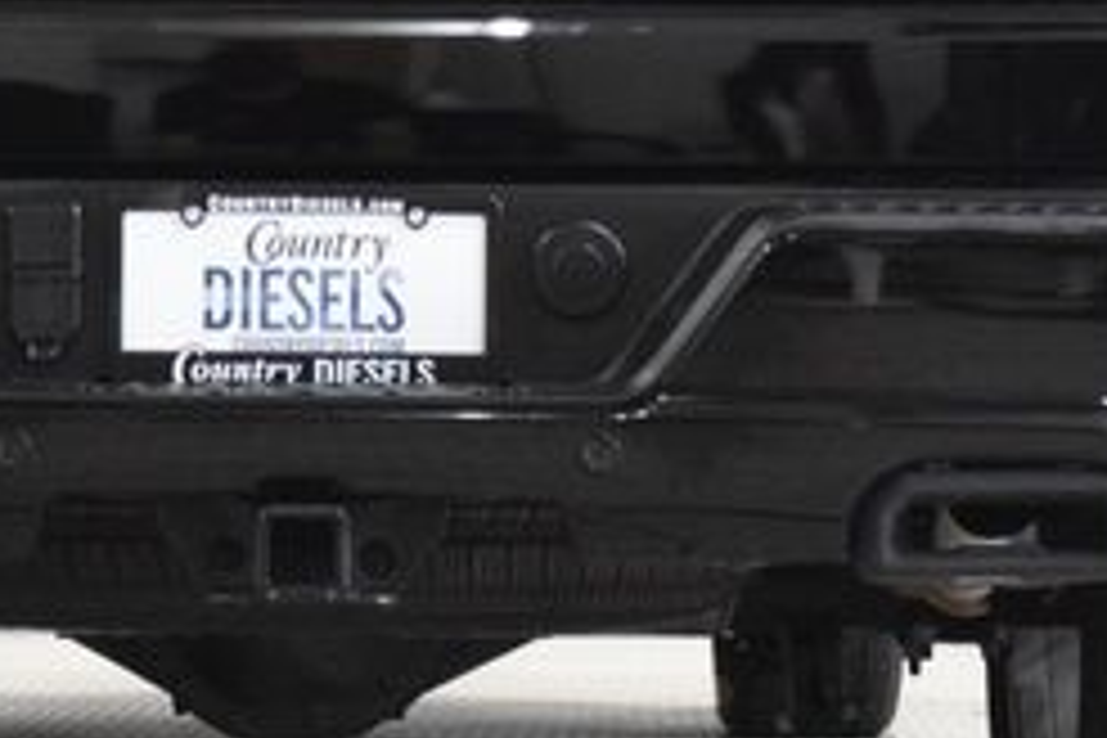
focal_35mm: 172
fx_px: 5289
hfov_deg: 11.9
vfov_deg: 8.0
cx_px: 302
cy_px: 88
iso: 3600
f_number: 5.3
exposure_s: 1/60
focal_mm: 44
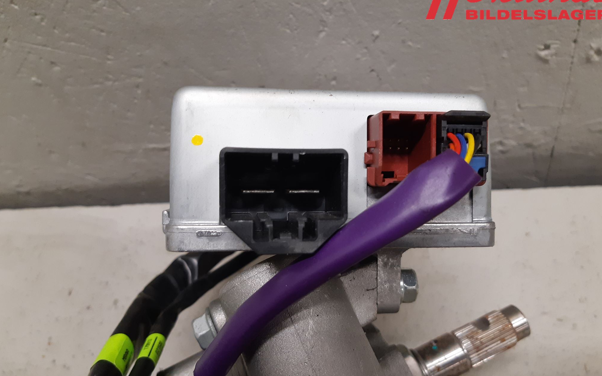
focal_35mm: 28
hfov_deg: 66.5
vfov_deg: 44.5
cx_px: 303
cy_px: 198
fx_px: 459
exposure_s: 1/50
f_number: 1.7
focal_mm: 3.93
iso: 160
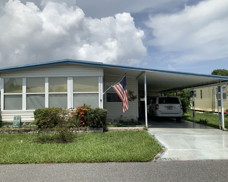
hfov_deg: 57.1
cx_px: 104
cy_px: 90
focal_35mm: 31
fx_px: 209
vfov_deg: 47.1
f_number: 1.8
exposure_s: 1/4065
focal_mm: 3
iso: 20
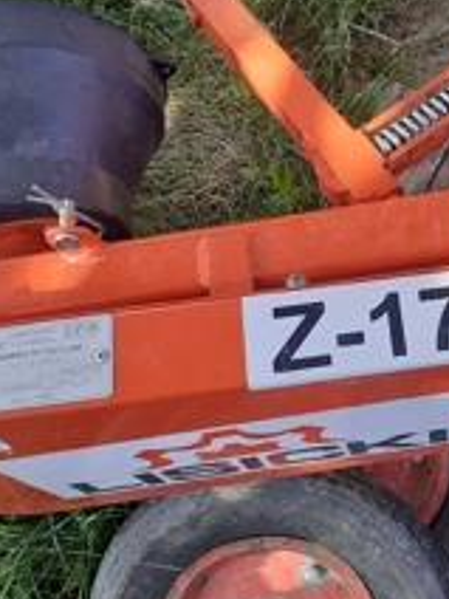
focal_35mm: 51
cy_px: 319
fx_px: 882
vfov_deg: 37.5
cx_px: 412
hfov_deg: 27.4
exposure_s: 1/116
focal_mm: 3.6
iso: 40
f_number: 1.9
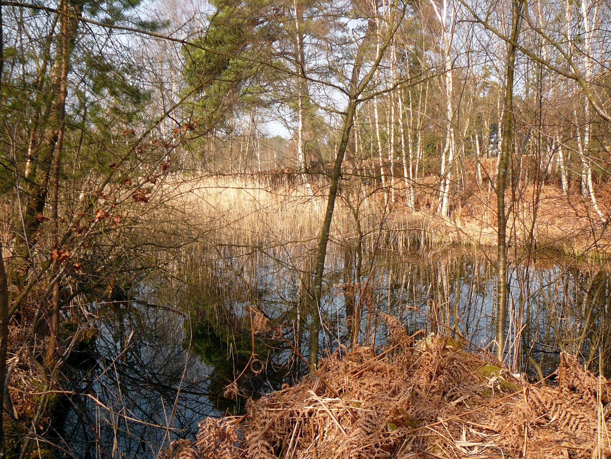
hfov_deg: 52.6
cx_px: 306
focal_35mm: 35
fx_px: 618
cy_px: 230
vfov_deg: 40.7
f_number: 2.8
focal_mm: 5.2
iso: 80
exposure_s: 1/500
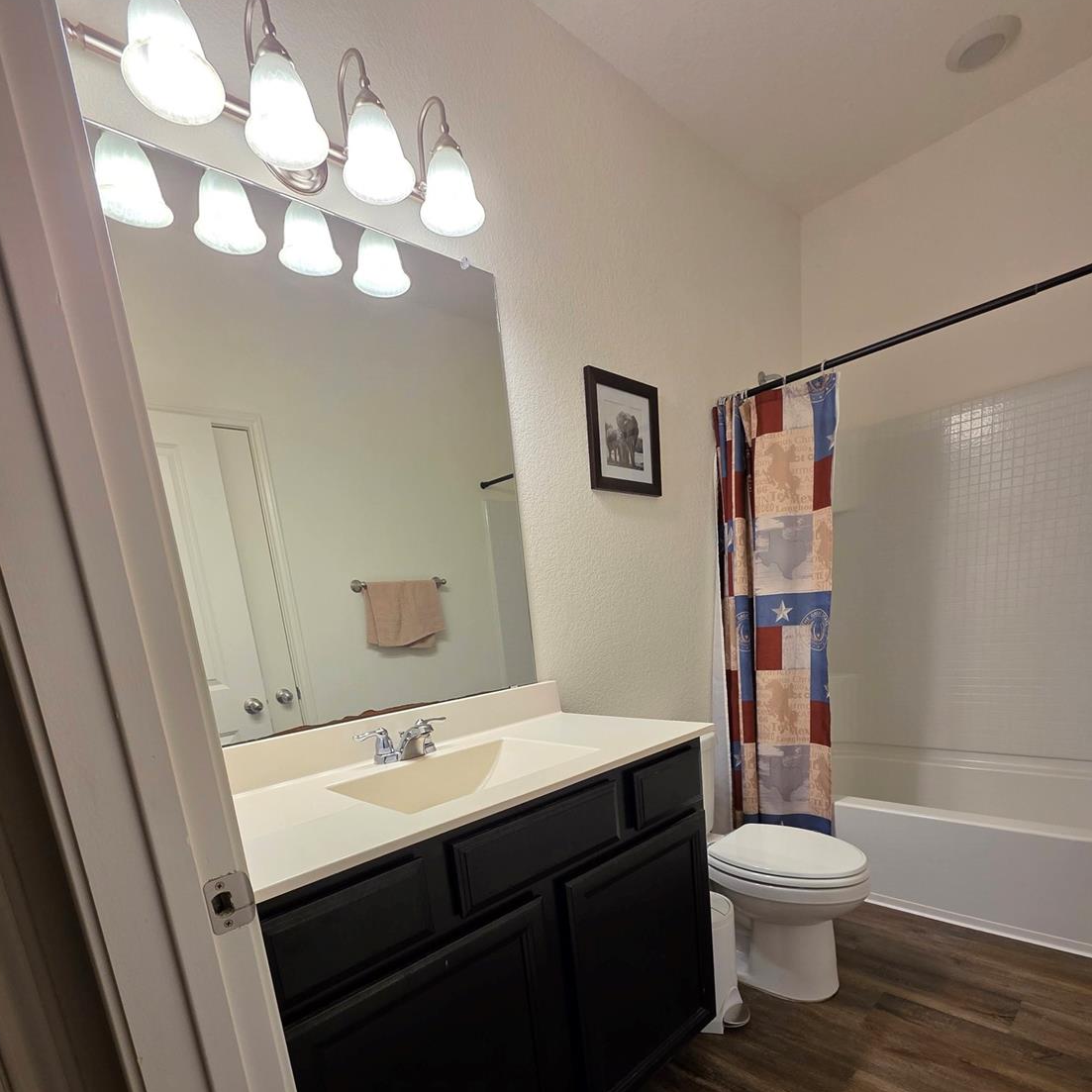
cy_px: 746
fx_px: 571
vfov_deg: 83.8
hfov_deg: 87.4
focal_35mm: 16
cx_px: 554
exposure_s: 1/120
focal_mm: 2.2
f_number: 1.9
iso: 125
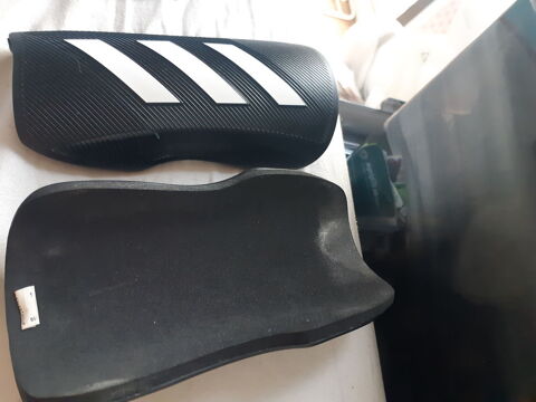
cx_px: 268
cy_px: 201
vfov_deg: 53.1
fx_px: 403
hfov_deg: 67.3
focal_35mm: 26
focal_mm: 3.93
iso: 320
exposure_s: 1/50
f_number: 1.7
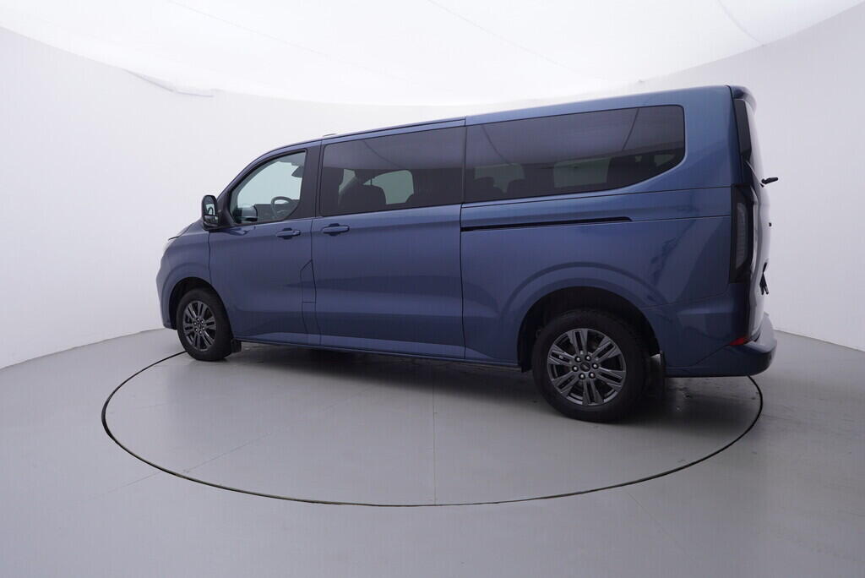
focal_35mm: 22
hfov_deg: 77.3
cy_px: 289
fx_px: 541
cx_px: 432
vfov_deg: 56.2
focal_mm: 15
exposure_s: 1/80
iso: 200
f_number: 5
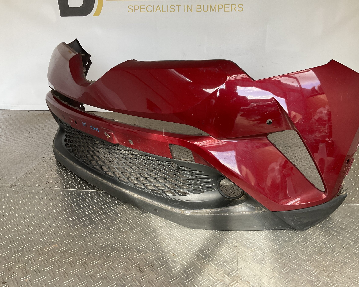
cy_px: 140
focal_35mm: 31
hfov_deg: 57.1
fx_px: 329
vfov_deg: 47.1
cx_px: 196
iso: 32
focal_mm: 3
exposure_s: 1/100
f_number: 1.8
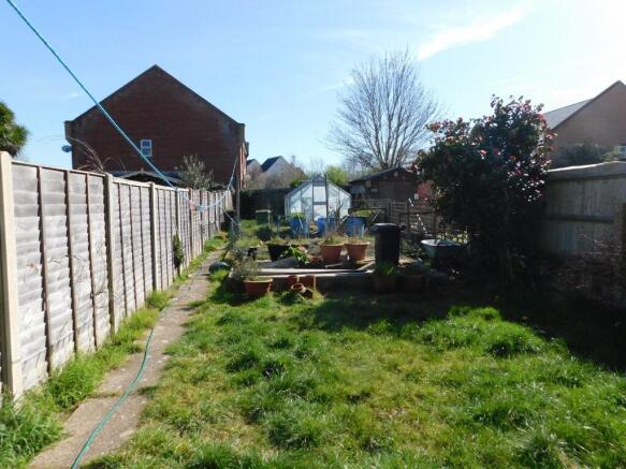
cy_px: 234
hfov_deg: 73.9
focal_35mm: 23
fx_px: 416
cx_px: 313
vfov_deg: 58.9
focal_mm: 4
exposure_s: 1/1250
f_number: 3
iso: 125
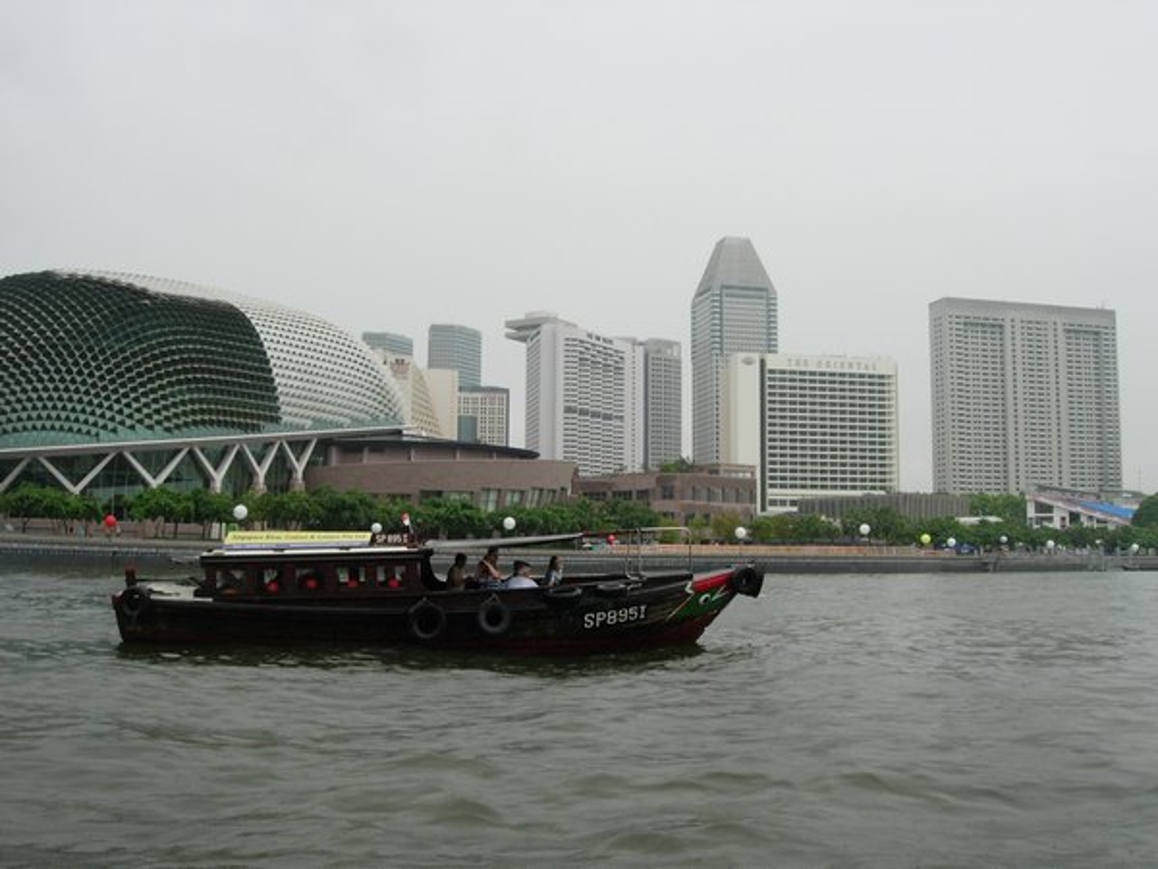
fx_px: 1271
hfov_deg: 49.0
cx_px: 579
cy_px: 434
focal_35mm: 38
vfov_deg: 37.7
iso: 79
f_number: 4.8
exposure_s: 1/418
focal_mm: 7.8
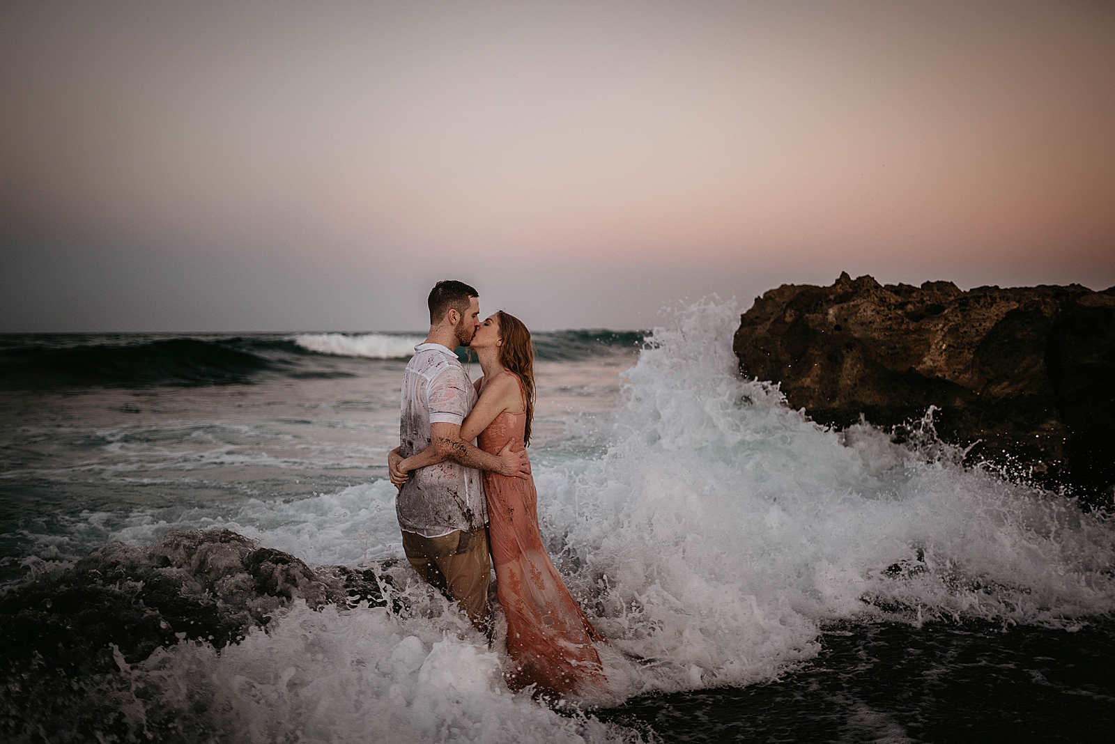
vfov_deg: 37.9
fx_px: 1084
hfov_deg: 54.4
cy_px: 372
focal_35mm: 35
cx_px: 558
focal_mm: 35
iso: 160
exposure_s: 1/500
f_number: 1.4
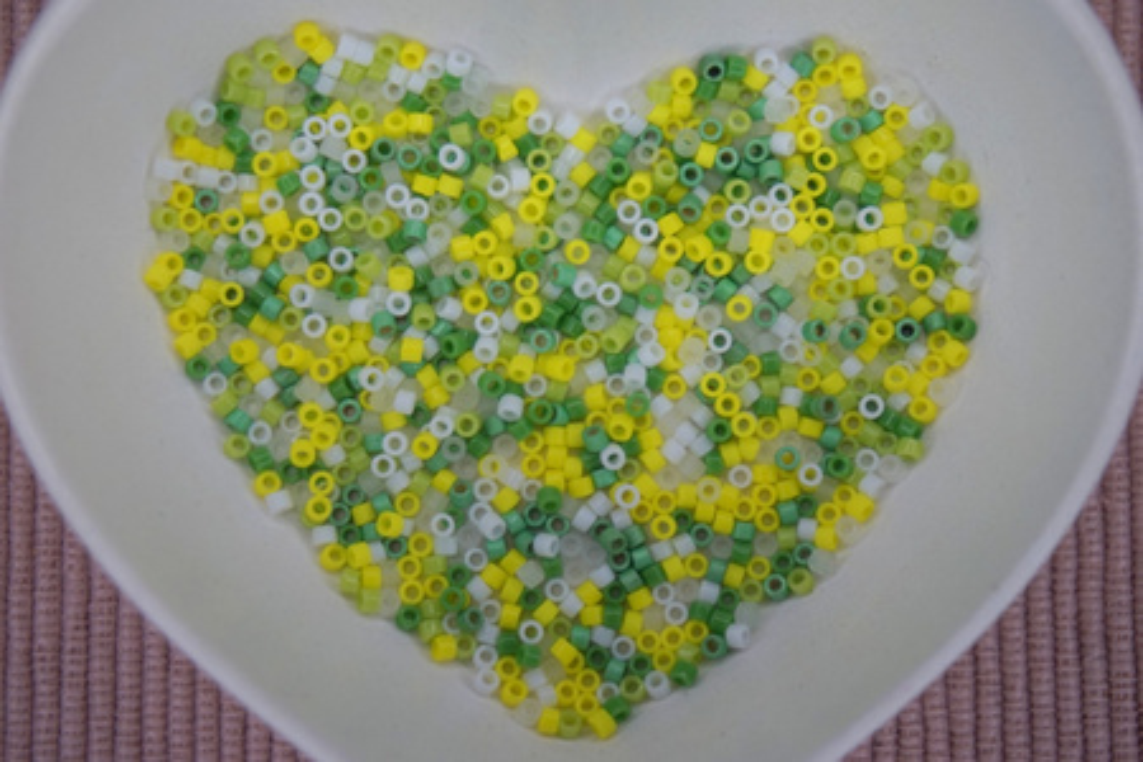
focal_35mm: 64
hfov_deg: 31.2
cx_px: 572
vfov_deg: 21.1
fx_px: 2048
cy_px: 381
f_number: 5.6
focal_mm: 43
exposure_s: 1/80
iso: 320
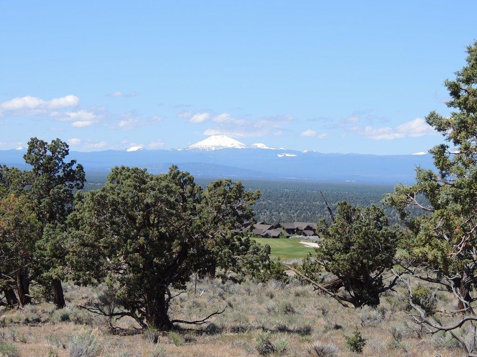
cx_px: 238
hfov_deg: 18.7
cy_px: 178
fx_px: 1447
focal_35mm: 105
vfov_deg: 14.1
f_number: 4.2
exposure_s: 1/640
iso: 100
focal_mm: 18.7
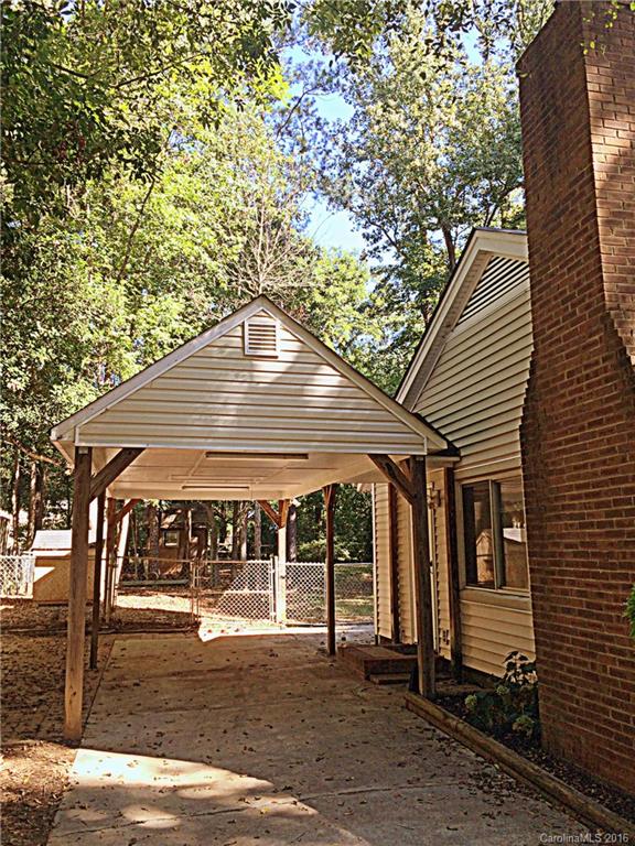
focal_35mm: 29
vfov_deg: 61.7
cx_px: 318
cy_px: 423
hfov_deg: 48.2
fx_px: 709
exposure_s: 1/260
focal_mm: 4.15
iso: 32
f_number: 2.2
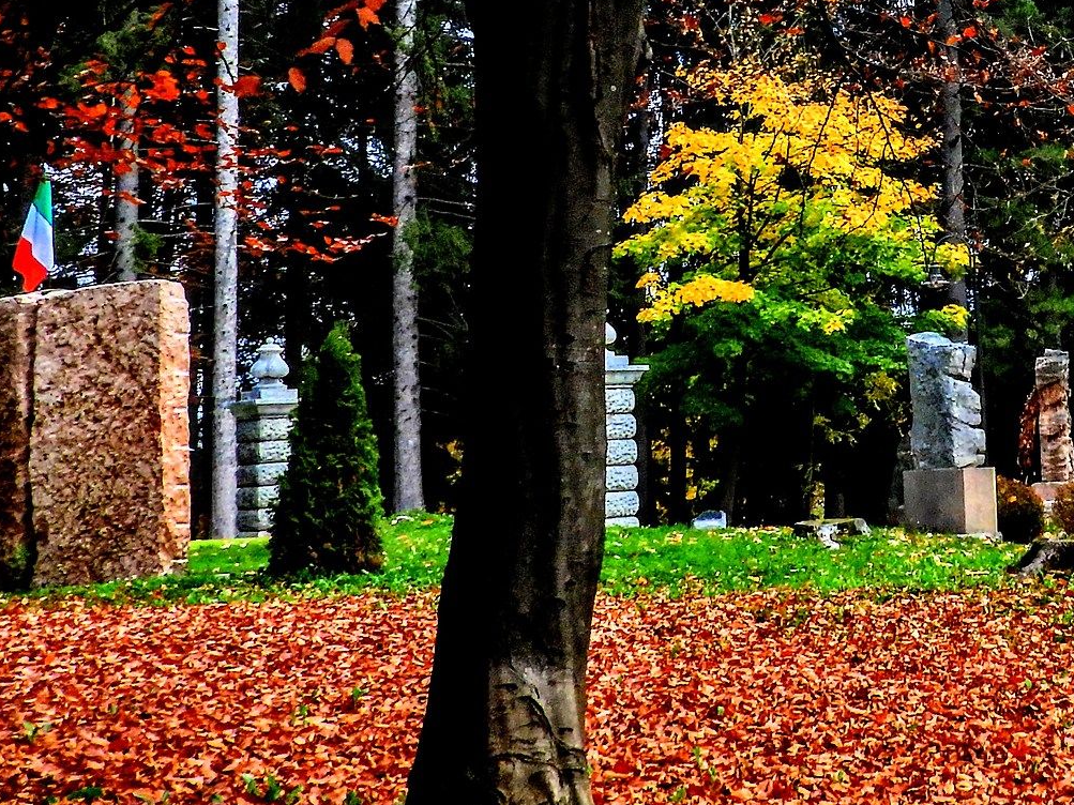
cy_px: 12
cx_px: 1125
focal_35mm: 79
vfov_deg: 18.2
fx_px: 2451
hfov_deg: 23.5
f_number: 5.7
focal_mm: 5.9
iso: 200
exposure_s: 1/320
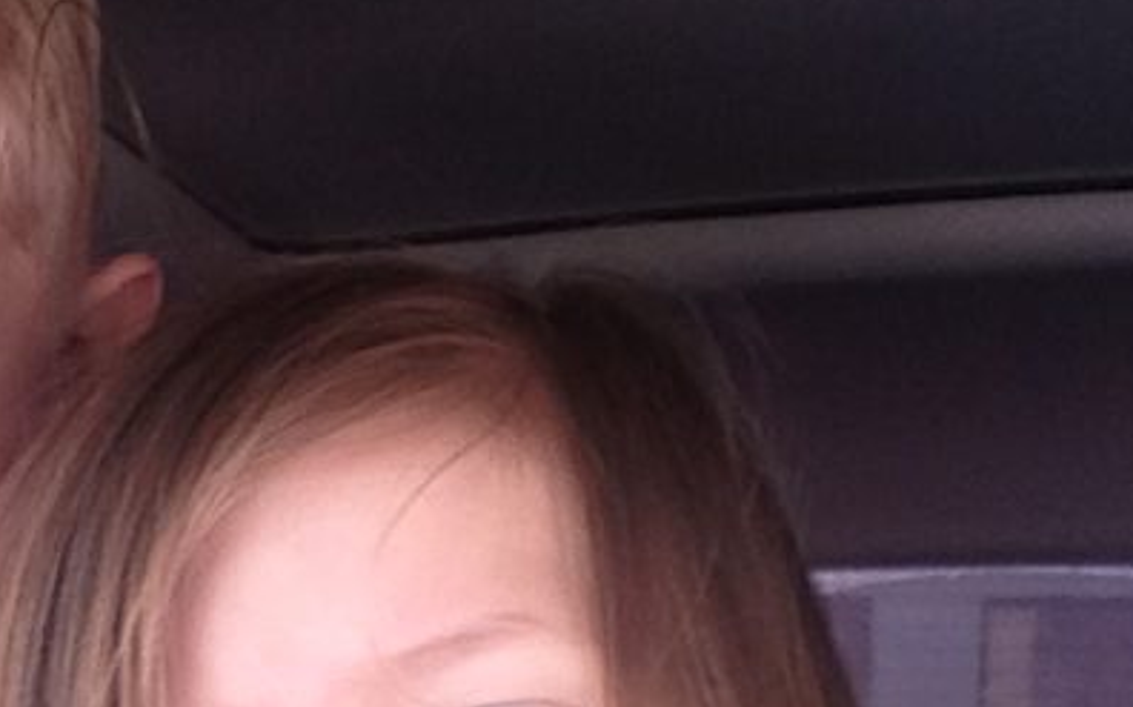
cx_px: 123
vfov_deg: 13.2
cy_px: 850
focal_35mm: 96
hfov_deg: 21.2
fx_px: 2963
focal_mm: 2.18
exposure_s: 1/60
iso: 32
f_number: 2.4
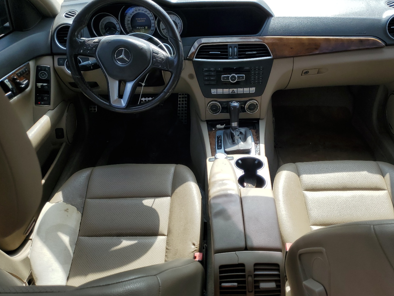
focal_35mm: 28
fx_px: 319
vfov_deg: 49.7
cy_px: 146
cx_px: 207
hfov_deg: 63.4
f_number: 1.5
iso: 50
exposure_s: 1/1111
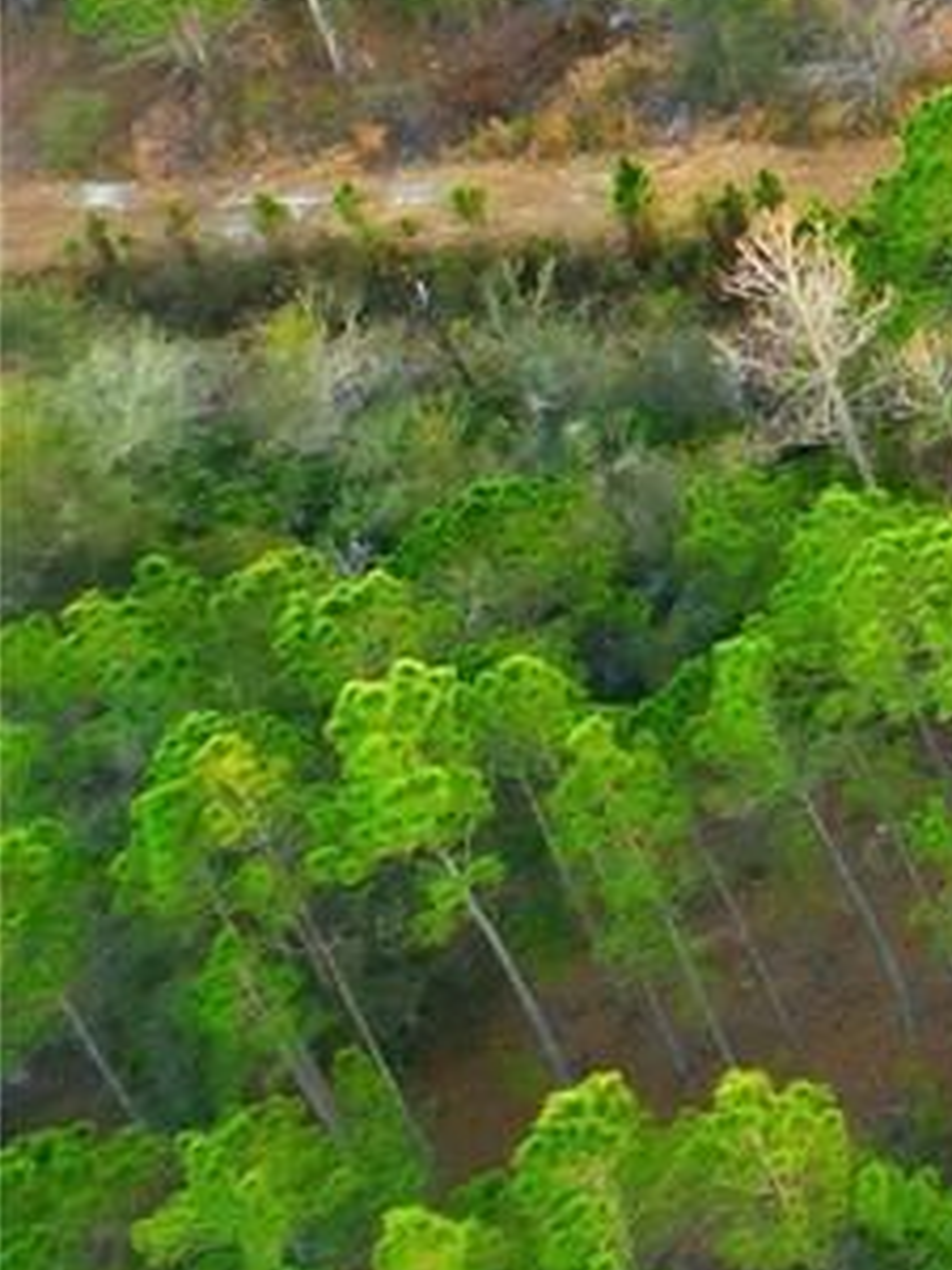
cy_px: -813
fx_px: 4694
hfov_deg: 8.4
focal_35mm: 128
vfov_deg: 14.1
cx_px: 3381
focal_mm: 6.7
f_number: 1.7
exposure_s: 1/50
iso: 110
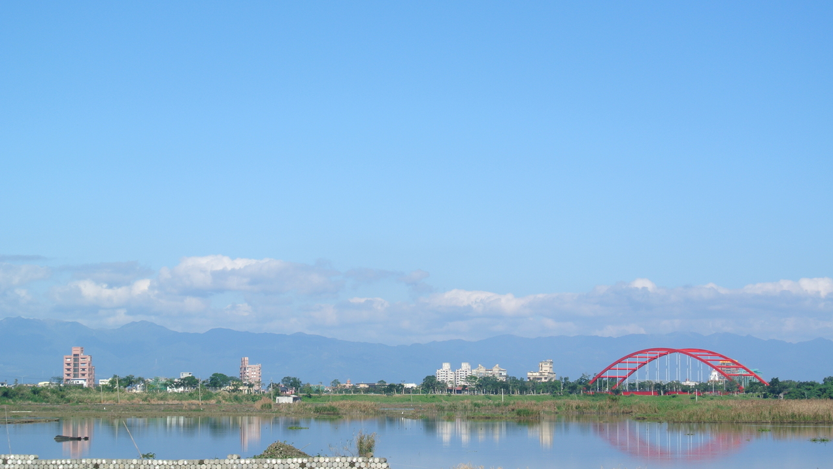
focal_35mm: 86
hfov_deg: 24.7
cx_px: 413
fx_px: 1899
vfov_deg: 14.1
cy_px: 262
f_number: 5.6
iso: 100
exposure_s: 1/500
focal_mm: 30
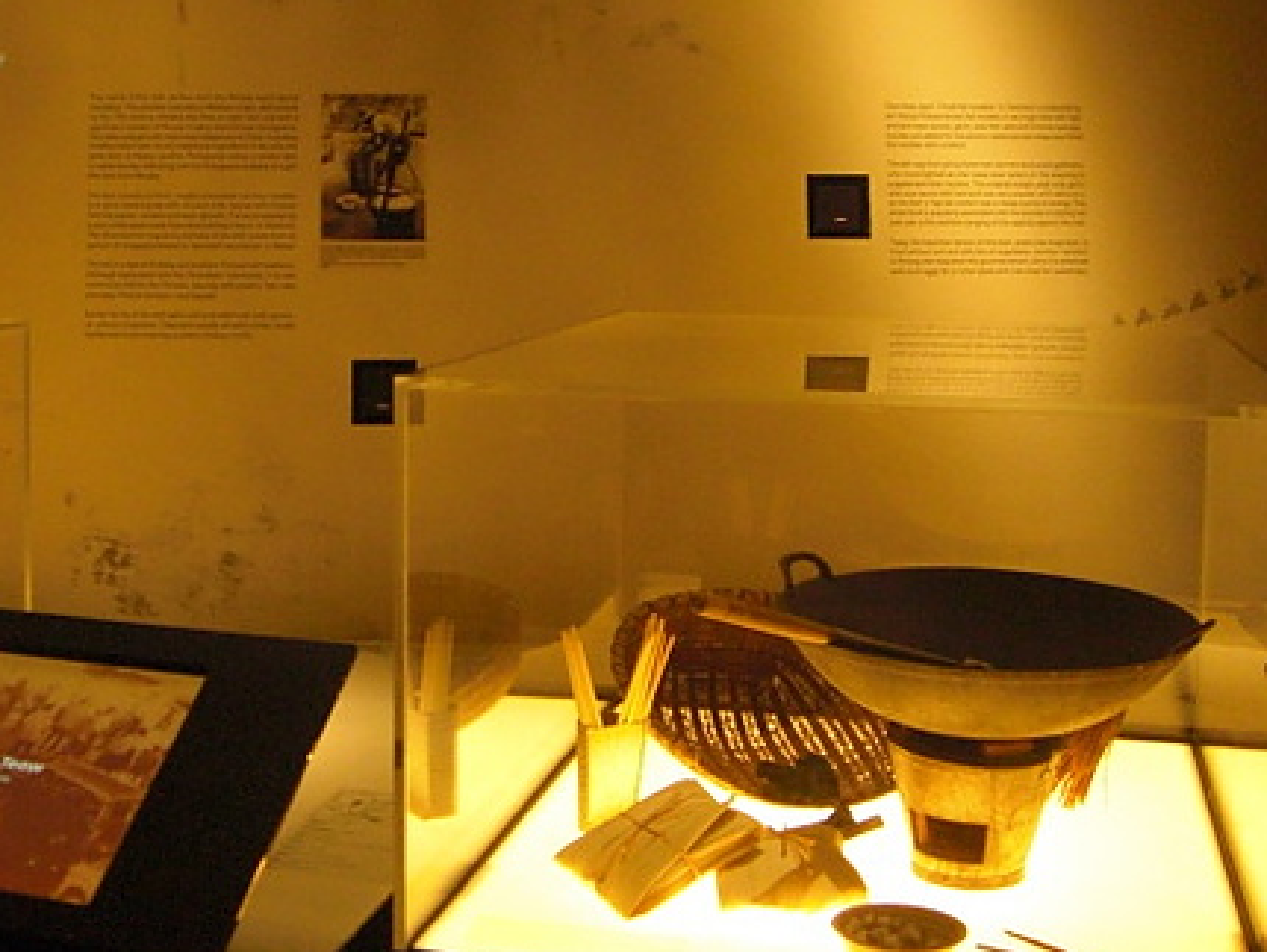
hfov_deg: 36.0
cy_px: 307
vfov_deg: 27.4
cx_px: 483
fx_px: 1941
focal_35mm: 53
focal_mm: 6.2
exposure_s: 1/40
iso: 400
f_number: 2.7
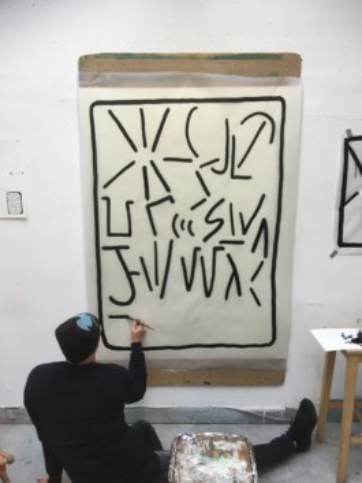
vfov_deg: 61.6
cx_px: 181
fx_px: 404
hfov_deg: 48.3
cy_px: 242
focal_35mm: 29
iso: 25
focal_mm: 4.15
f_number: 2.2
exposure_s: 1/33
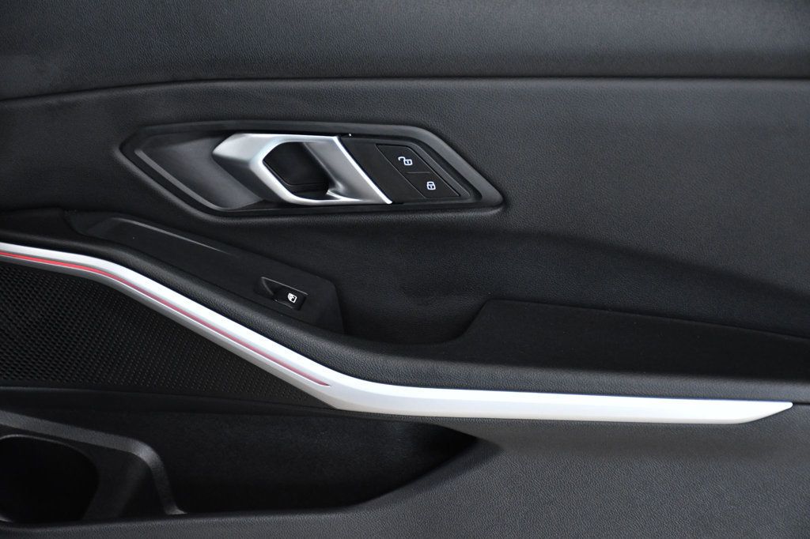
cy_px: 270
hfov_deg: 21.9
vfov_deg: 14.7
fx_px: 2092
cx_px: 405
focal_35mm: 93
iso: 2500
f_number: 5
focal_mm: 62
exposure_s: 1/160
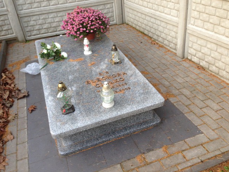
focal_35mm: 34
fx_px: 225
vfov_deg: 41.8
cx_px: 116
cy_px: 87
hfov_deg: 53.9
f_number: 2.4
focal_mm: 4.12
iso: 64
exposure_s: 1/30
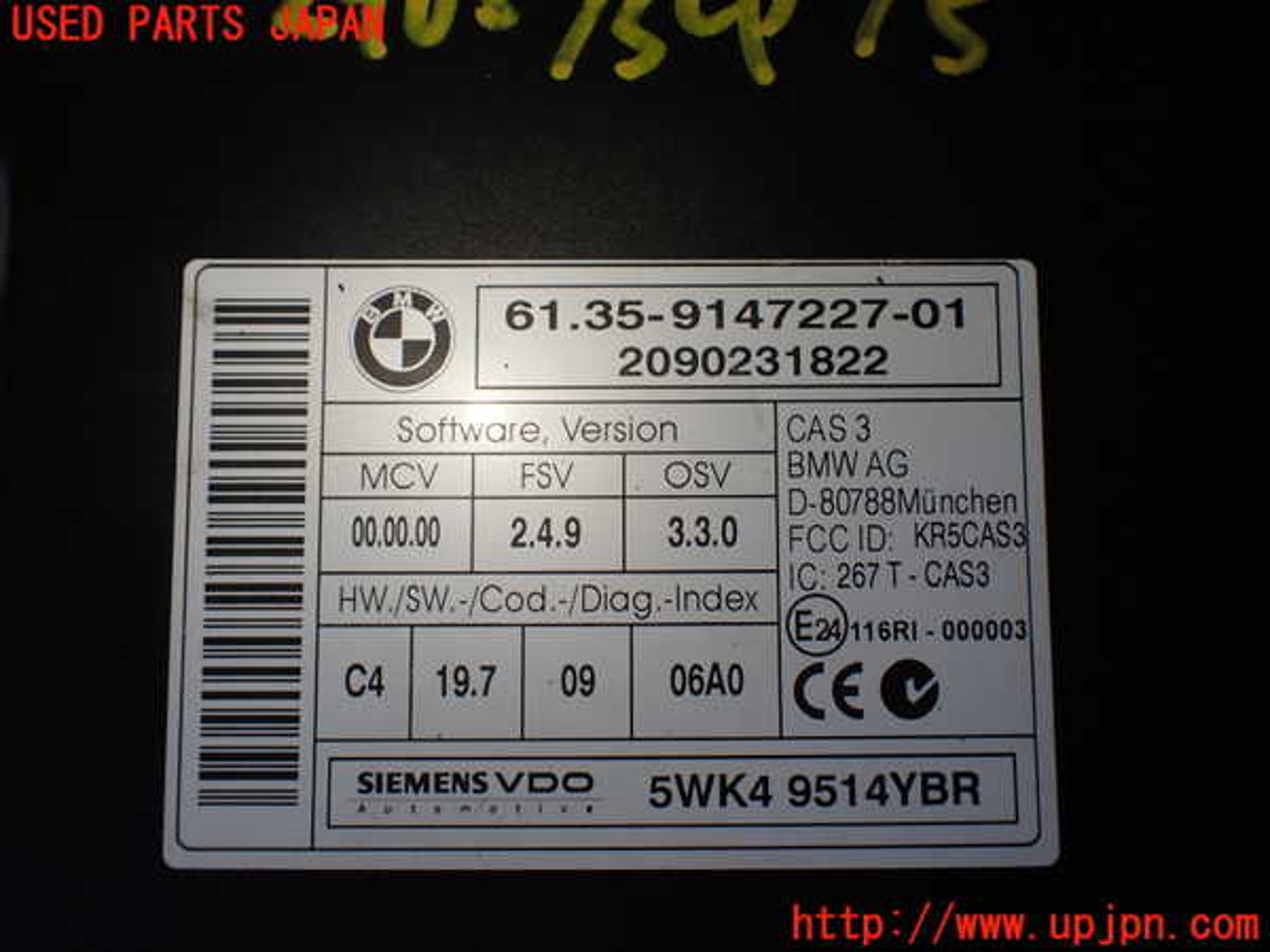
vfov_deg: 46.8
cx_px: 635
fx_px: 1101
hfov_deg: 60.0
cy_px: 476
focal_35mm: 30
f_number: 3.2
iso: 100
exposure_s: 1/160
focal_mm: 5.4
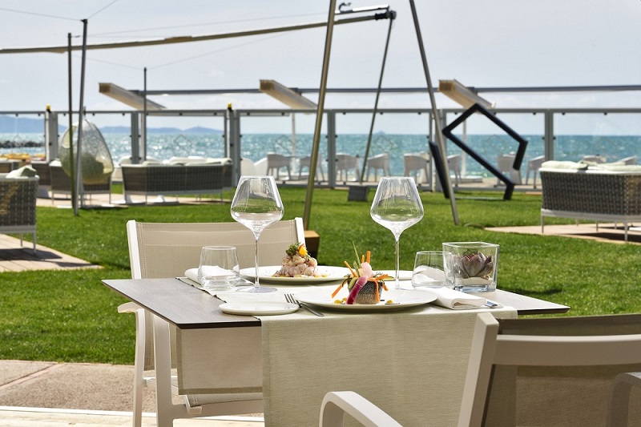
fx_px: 1460
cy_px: 214
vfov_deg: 16.6
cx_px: 320
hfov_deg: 24.8
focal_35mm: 82
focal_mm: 82
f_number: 13
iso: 100
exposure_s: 1/160
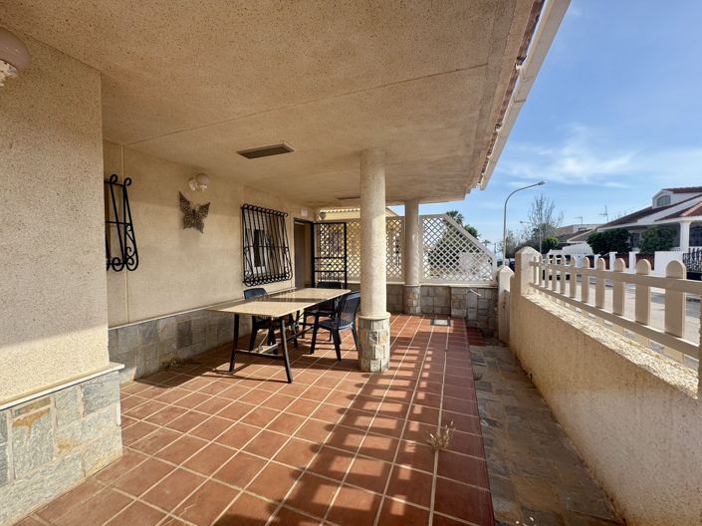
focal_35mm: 14
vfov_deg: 85.6
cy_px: 263
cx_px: 351
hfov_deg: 102.1
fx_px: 284
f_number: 2.2
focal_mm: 2.22
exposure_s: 1/796
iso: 50
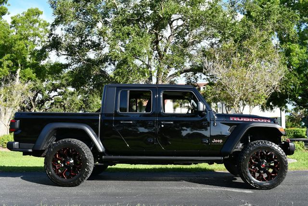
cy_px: 103
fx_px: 343
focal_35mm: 40
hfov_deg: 48.4
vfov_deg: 33.5
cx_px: 154
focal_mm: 20
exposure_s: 1/250
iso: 160
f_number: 8
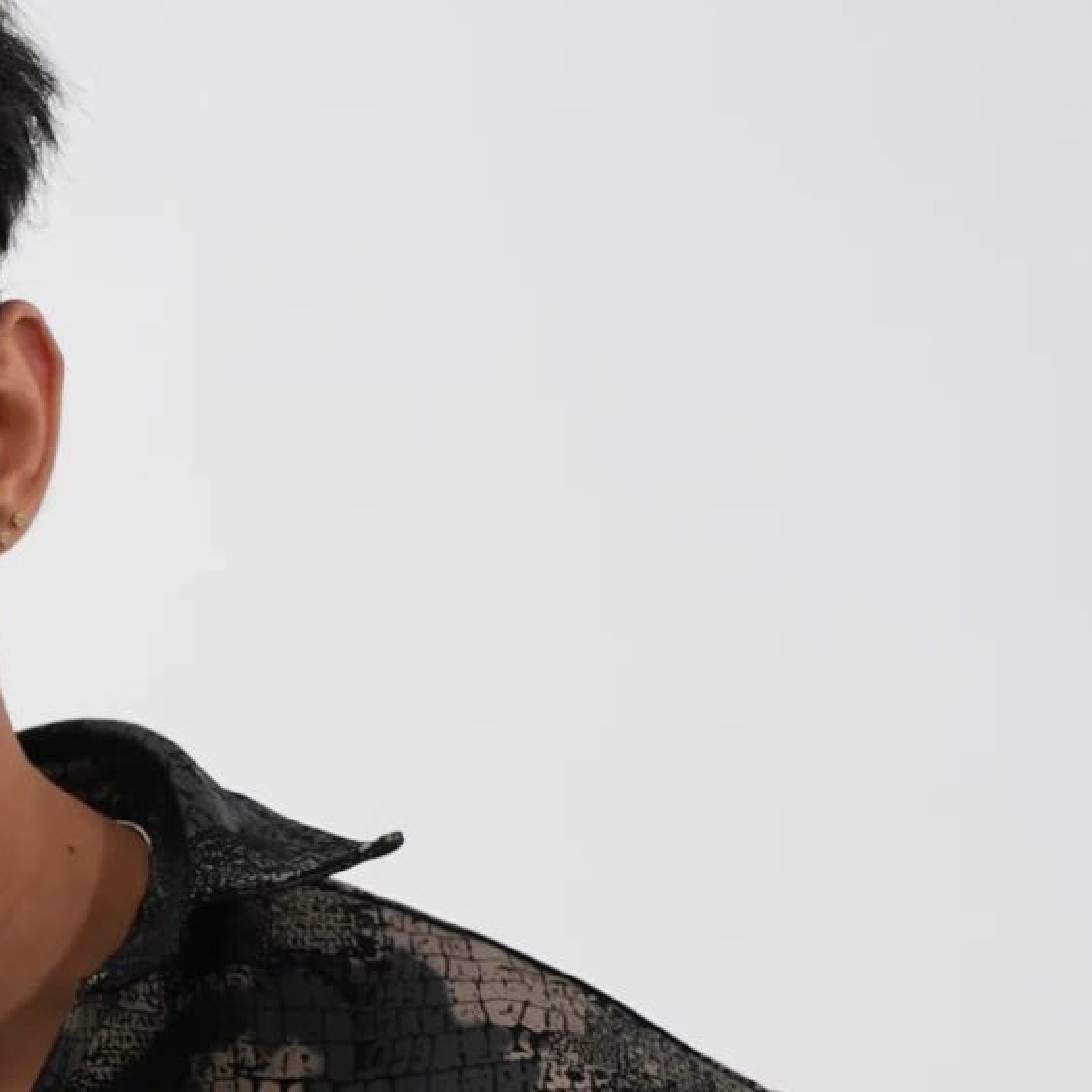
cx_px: -288
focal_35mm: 192
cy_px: 1741
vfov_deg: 8.8
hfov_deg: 9.0
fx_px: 6853
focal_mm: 50
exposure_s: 1/160
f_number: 5.6
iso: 125
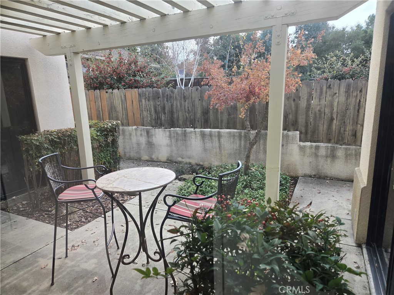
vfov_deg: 58.9
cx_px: 197
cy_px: 148
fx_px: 262
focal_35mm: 23
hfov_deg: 73.9
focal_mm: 5.4
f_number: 1.8
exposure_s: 1/180
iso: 80
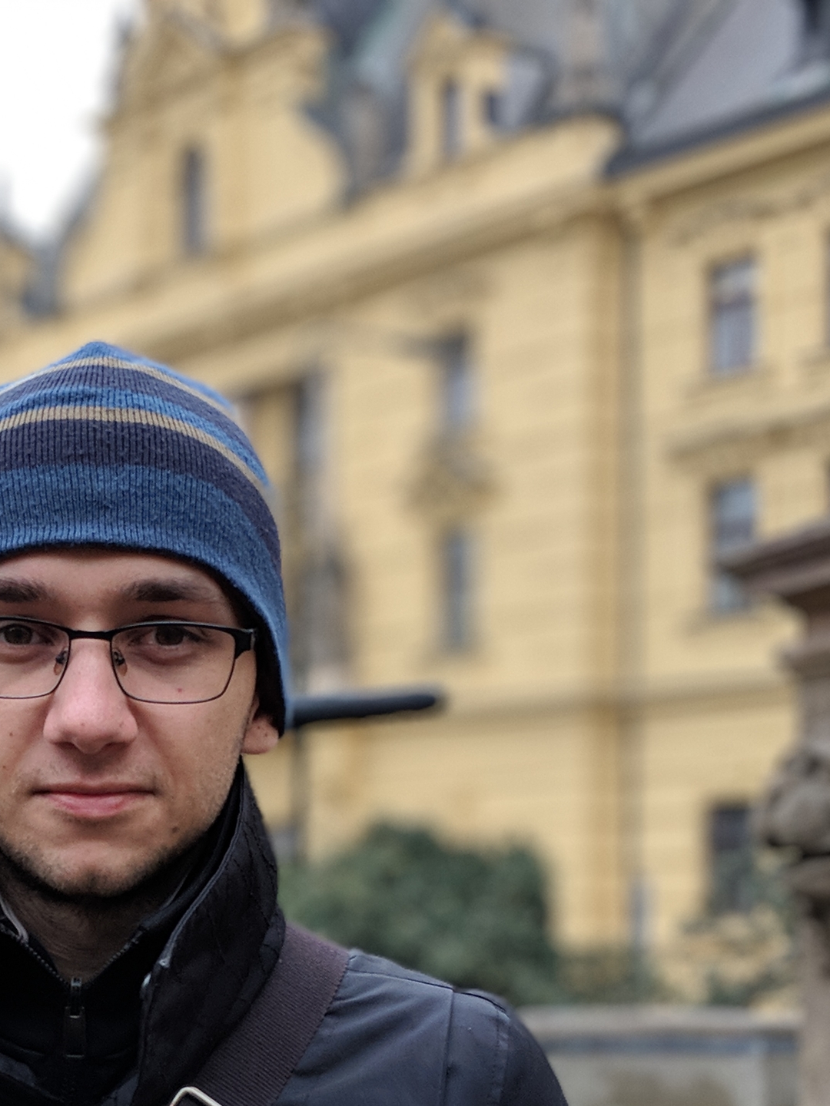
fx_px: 1535
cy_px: 979
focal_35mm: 48
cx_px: 111
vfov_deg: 37.3
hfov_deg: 29.2
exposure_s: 1/344
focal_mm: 4.44
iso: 129
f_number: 1.8
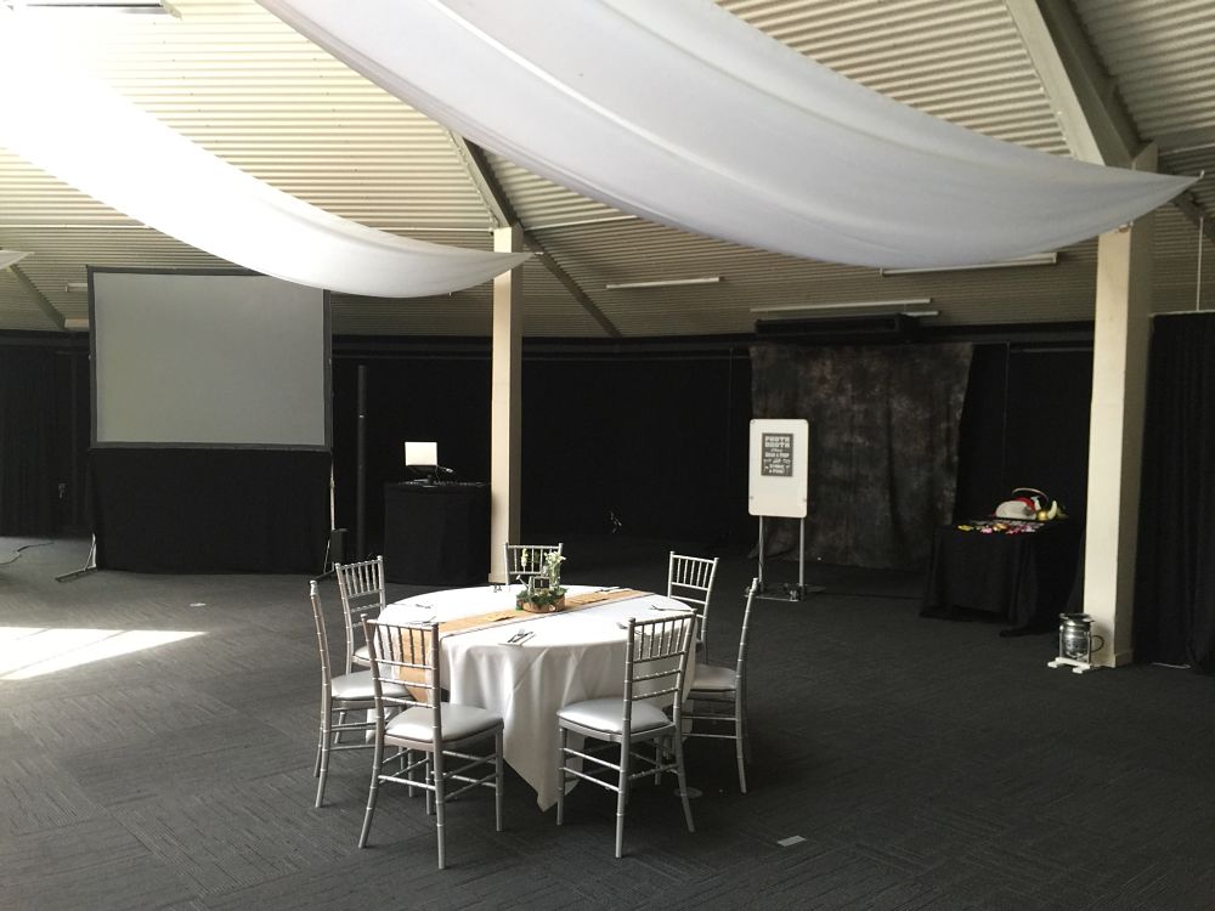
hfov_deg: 61.7
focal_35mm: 29
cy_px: 456
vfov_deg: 48.2
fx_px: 1018
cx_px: 608
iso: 64
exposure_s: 1/33
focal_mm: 4.15
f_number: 2.2
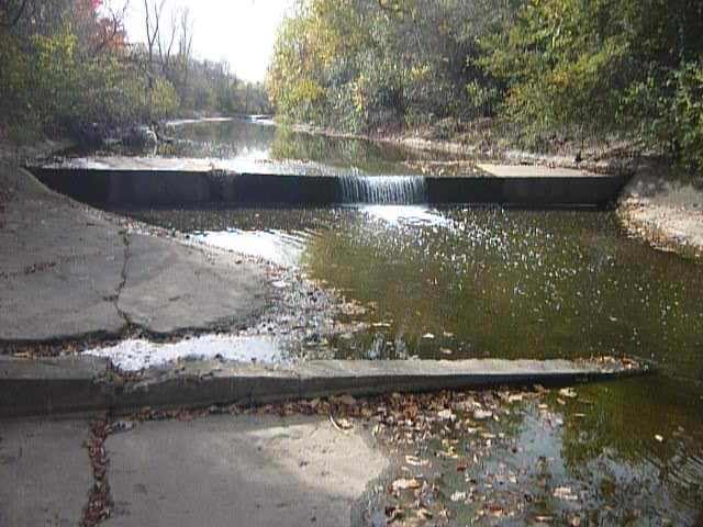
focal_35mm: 33
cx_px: 352
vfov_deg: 42.9
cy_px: 264
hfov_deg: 55.4
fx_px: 670
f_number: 8
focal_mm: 5.5
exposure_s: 1/200
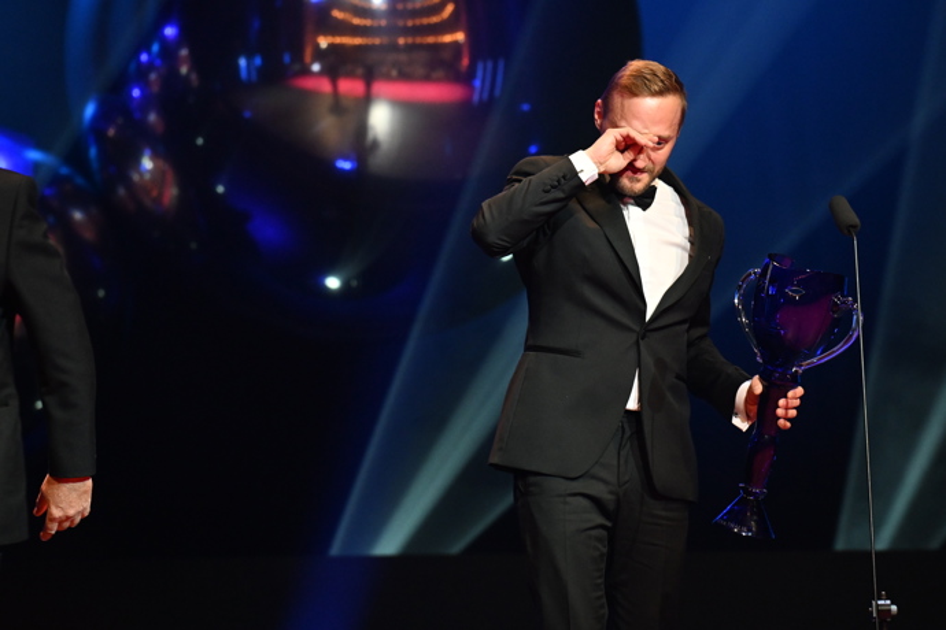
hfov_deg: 6.9
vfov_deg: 4.6
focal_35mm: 300
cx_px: 473
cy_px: 315
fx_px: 7883
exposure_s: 1/200
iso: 3200
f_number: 3.5
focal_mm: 200
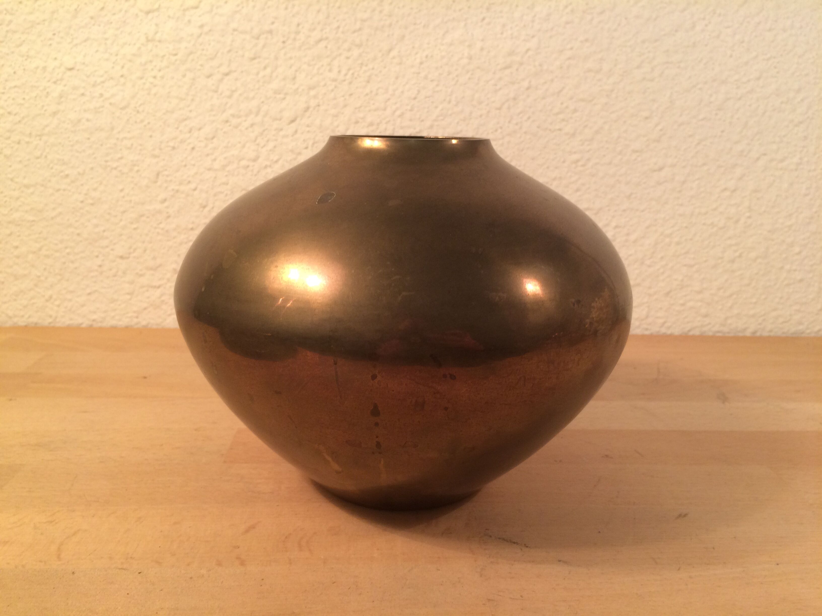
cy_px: 308
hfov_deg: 61.7
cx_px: 411
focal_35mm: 29
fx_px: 689
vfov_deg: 48.2
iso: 80
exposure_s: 1/33
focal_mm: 4.15
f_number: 2.2
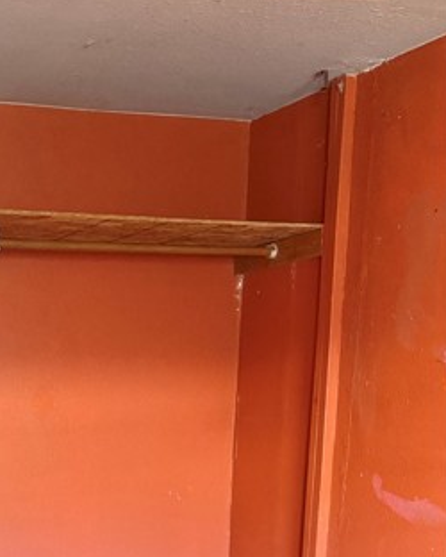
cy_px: 477
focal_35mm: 48
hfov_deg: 29.8
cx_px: 25
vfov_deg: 36.8
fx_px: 791
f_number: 1.78
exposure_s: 1/52
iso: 800
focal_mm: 6.76
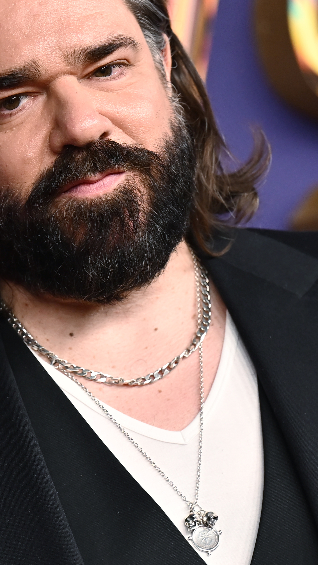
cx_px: 77
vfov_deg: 5.6
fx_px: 5831
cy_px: 256
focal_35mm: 389
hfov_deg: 3.1
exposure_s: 1/250
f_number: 3.2
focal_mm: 125
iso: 640
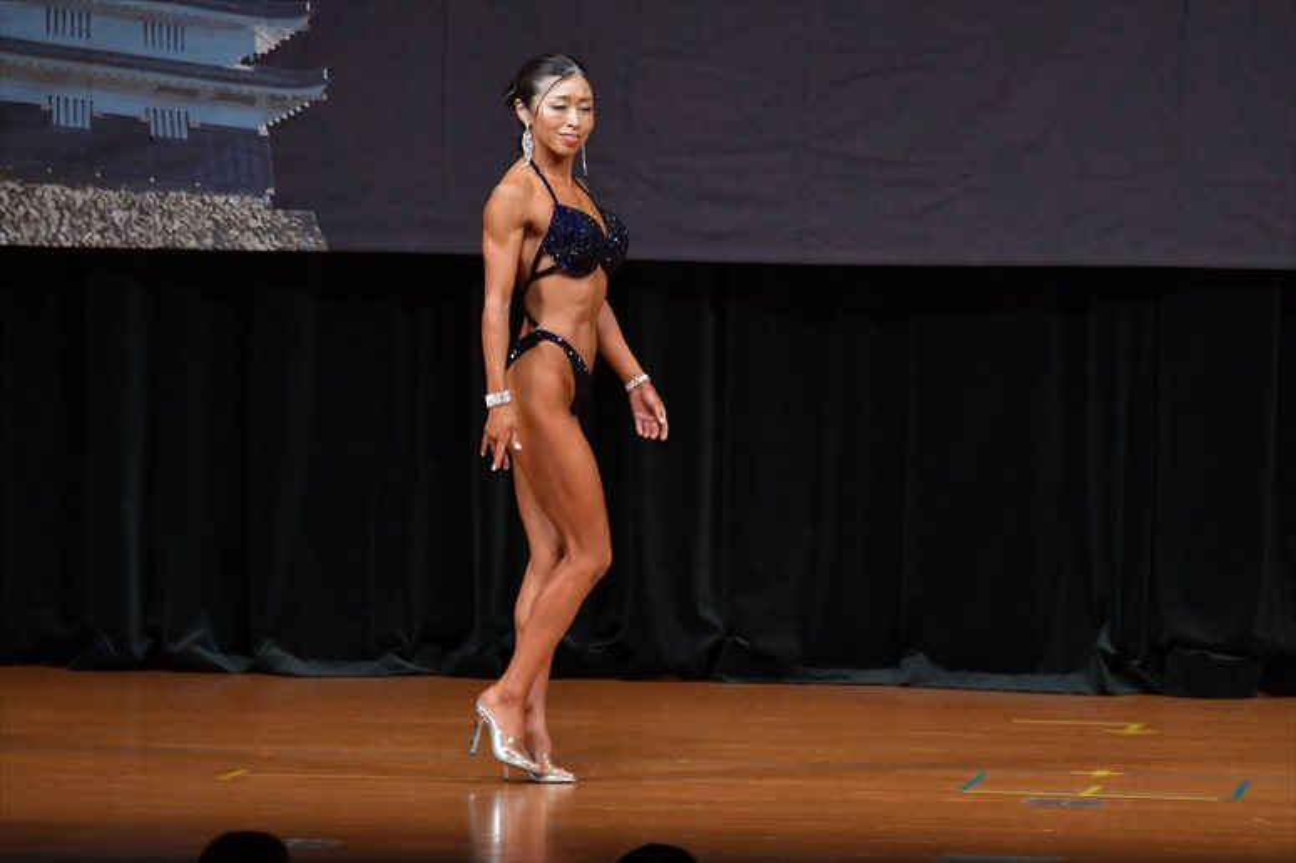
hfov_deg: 7.2
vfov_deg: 4.8
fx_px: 10255
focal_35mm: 285
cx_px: 648
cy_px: 432
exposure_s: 1/400
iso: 4000
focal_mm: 190
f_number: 5.6
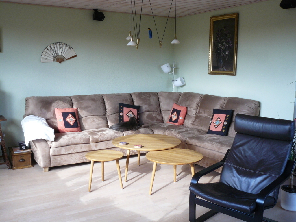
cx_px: 148
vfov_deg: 39.7
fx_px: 308
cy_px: 111
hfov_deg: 51.4
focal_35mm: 36
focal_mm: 6
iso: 100
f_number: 6.3
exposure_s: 1/8
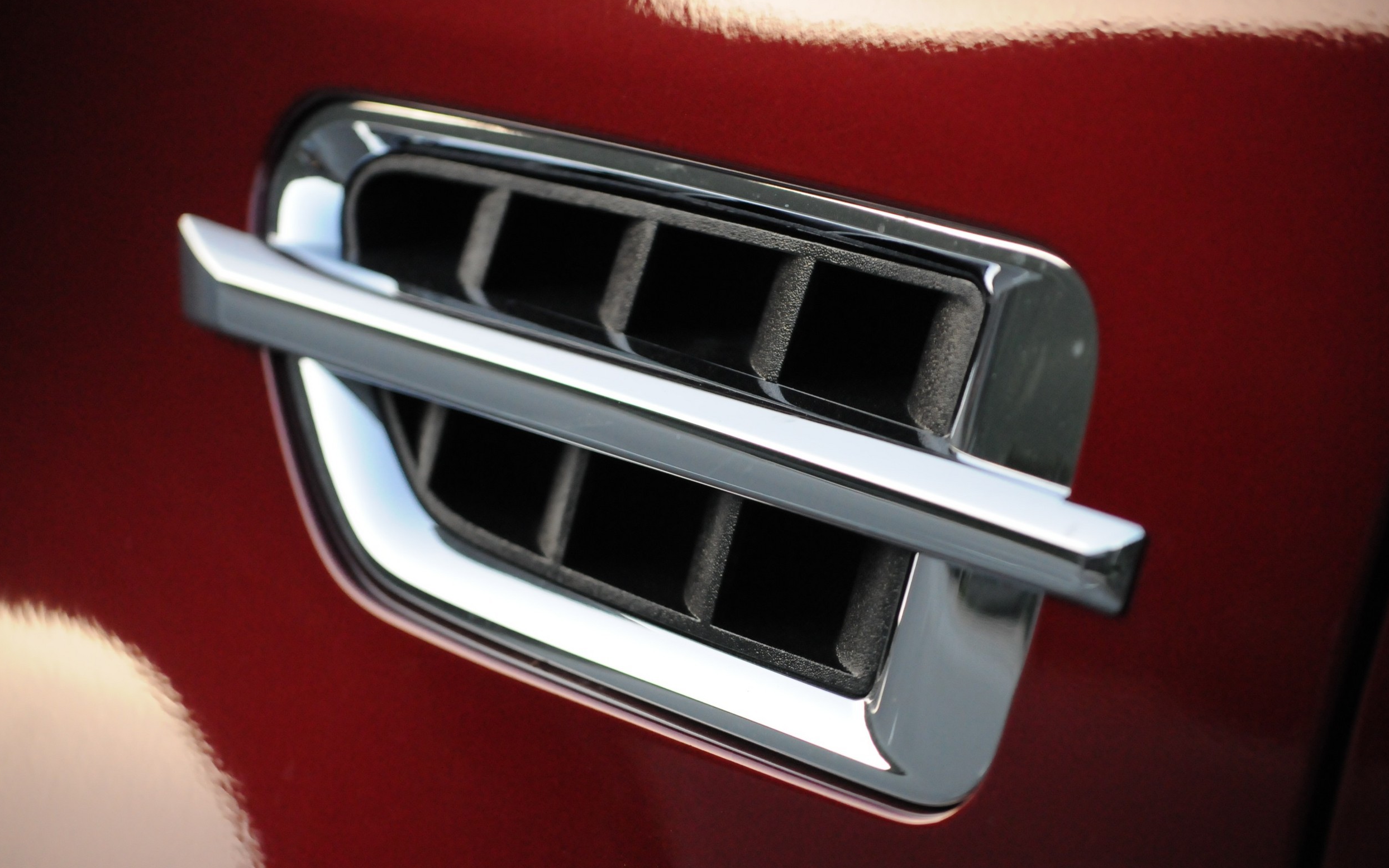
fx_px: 4997
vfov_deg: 9.9
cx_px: 696
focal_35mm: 132
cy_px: 415
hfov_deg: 15.8
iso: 2000
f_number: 5
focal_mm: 86
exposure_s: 1/1600
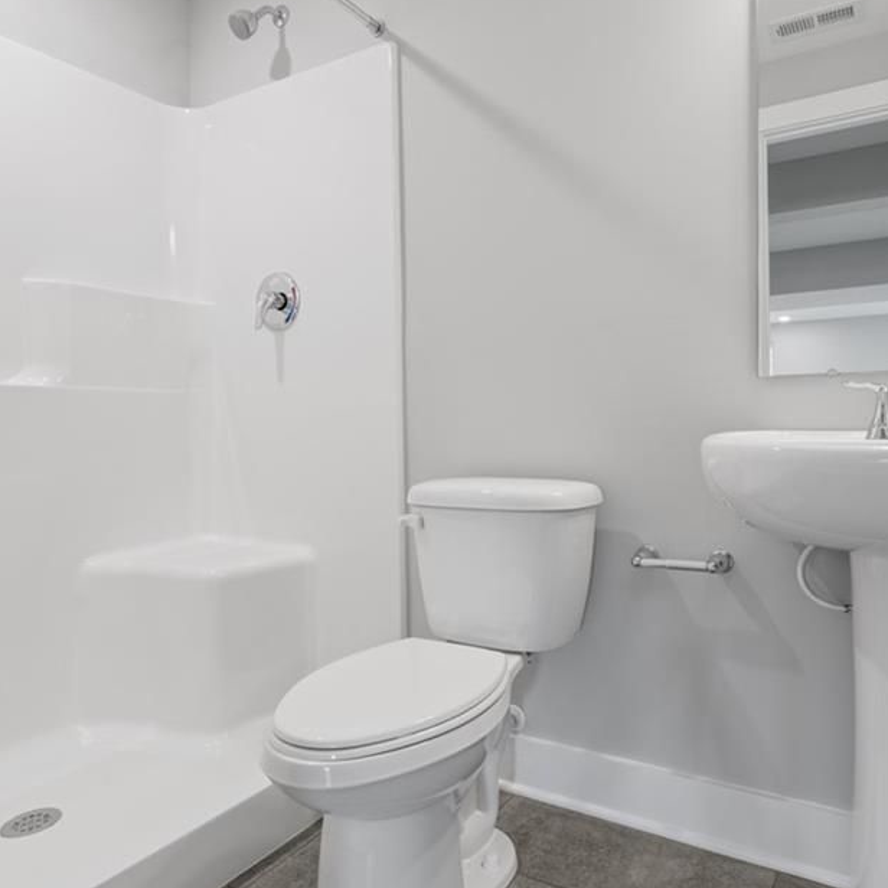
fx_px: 697
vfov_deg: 65.0
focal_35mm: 24
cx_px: 505
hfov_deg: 64.8
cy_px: 447
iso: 400
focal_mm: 17
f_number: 8
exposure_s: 1/3
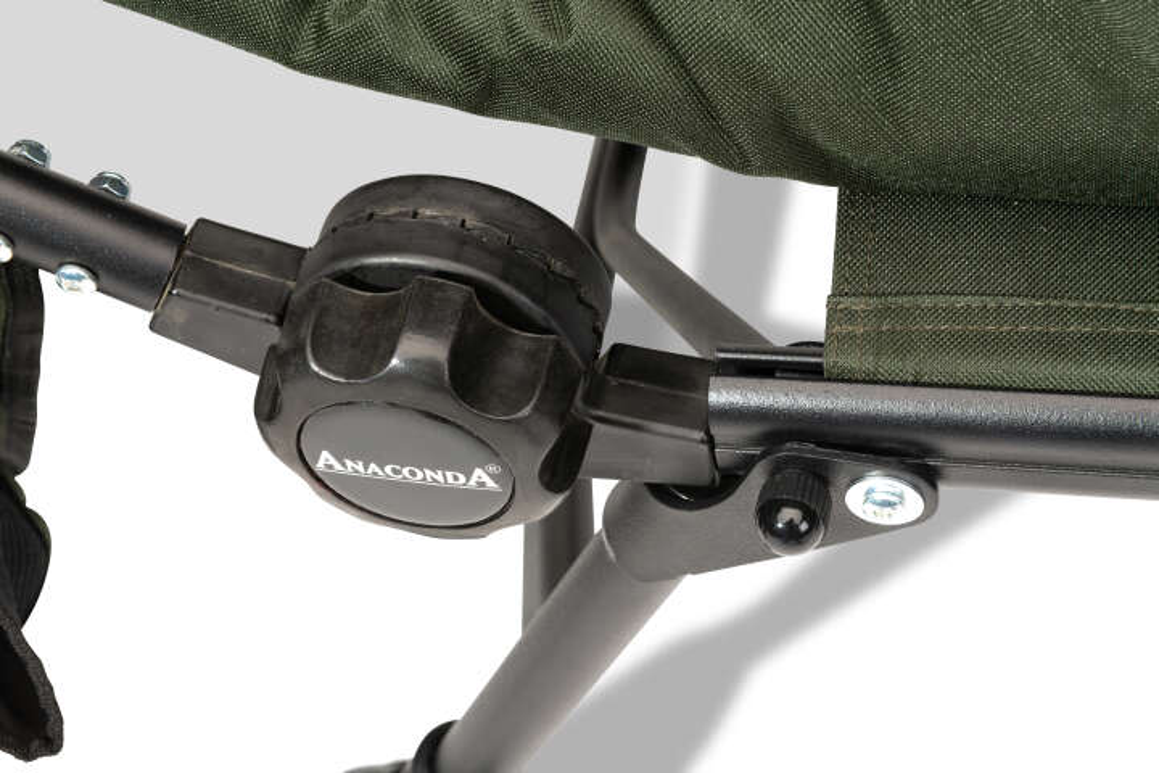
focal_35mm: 70
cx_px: 580
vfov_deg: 19.5
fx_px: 2253
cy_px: 386
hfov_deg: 28.8
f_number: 18
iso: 31
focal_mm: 70
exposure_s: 1/160
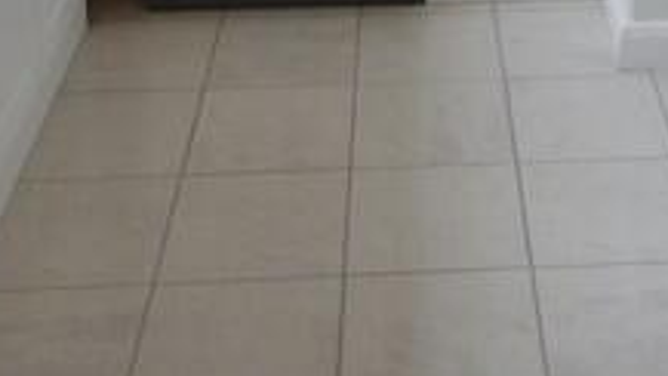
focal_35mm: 74
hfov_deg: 27.8
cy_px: -458
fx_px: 1311
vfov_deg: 13.2
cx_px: 560
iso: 400
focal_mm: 10
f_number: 3.5
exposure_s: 1/30
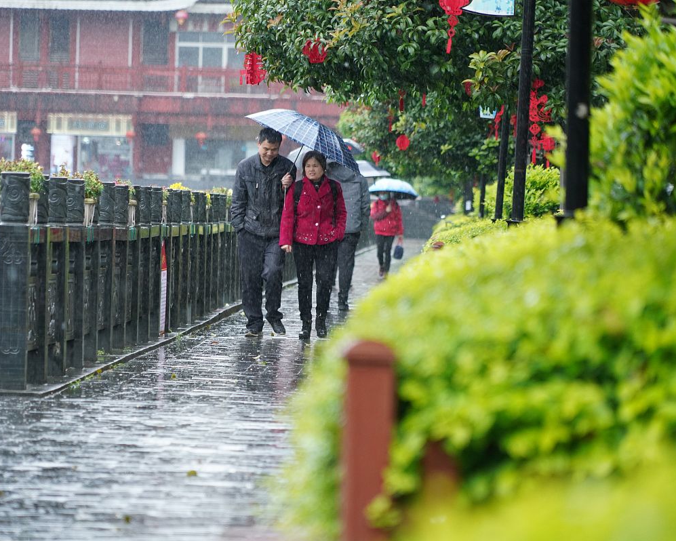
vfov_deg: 5.7
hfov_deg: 7.1
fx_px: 5423
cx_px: 316
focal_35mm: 271
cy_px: 270
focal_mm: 240
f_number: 6.3
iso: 2500
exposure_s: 1/320
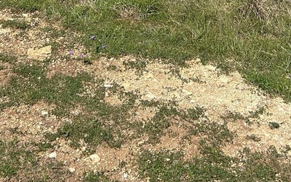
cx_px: 139
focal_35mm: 77
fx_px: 611
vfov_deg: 13.7
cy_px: -212
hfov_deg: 26.8
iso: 50
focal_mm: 5.7
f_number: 1.5
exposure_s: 1/6993
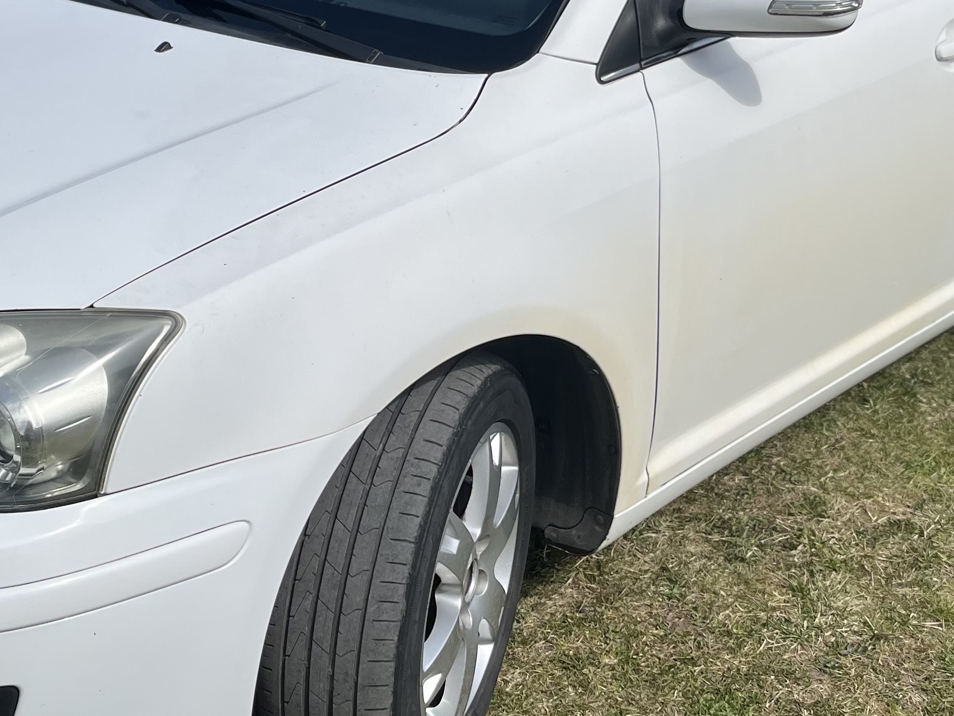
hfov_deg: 32.1
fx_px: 1653
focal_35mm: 60
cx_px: 414
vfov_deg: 24.2
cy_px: 201
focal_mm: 5.1
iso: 50
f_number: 1.6
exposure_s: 1/7874
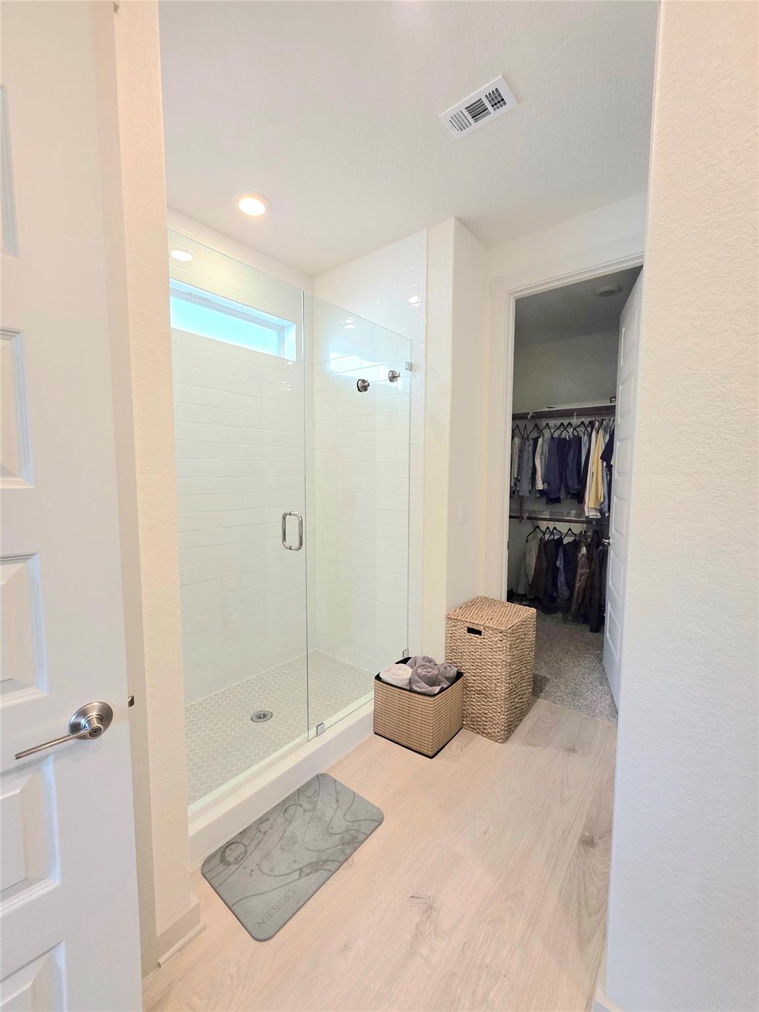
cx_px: 380
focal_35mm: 13
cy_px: 506
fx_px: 380
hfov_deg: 89.9
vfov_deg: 106.2
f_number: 1.9
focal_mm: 2.2
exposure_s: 1/120
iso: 125
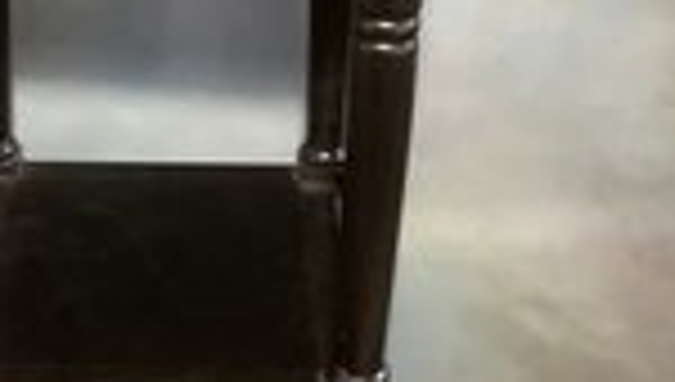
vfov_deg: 15.5
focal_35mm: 77
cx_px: 124
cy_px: 2
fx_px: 1381
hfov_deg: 26.9
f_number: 2.4
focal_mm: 3.3
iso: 320
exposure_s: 1/30
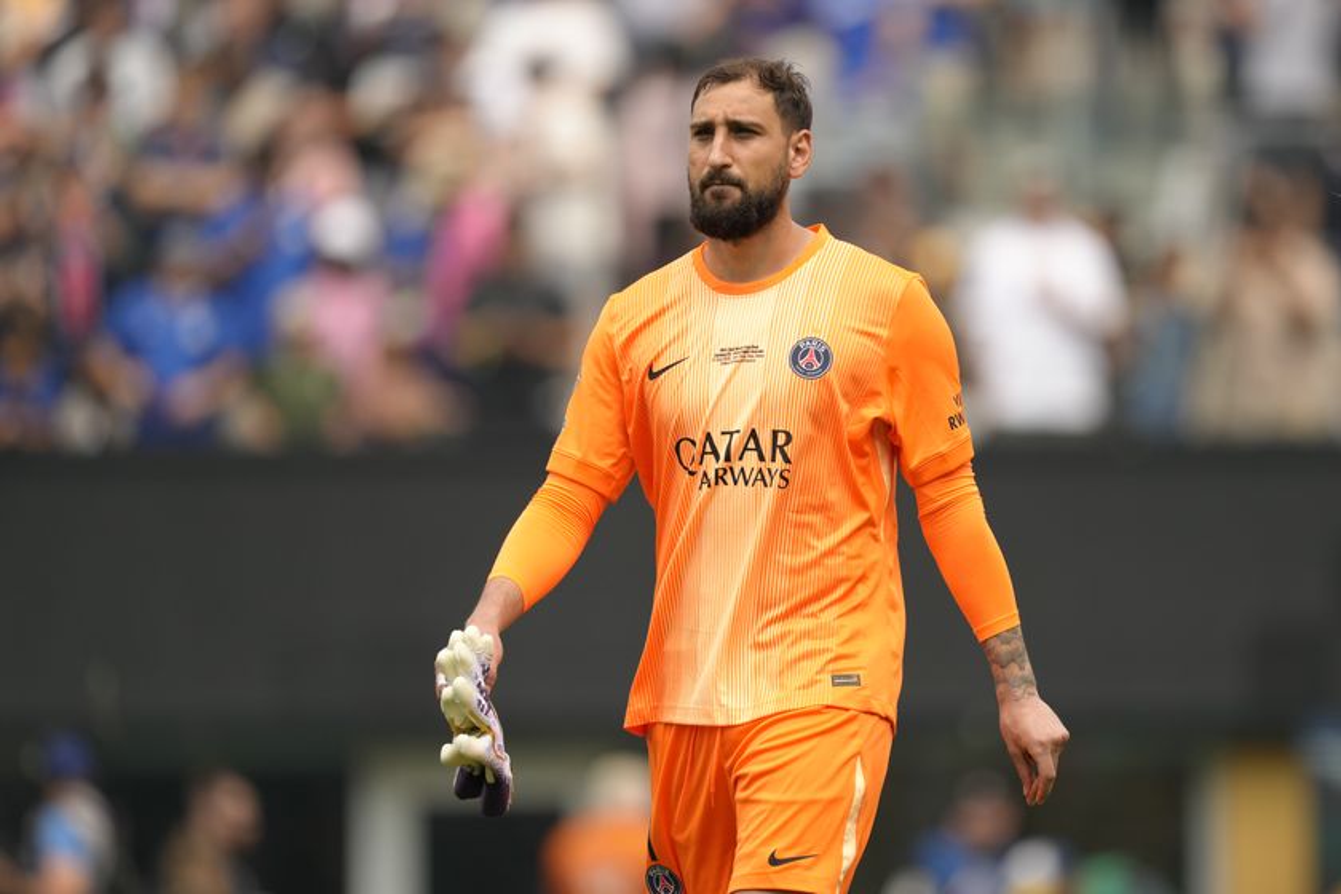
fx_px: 14899
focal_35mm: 400
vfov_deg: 3.4
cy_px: 447
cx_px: 670
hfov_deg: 5.2
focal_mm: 400
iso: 500
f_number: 2.8
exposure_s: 1/4000
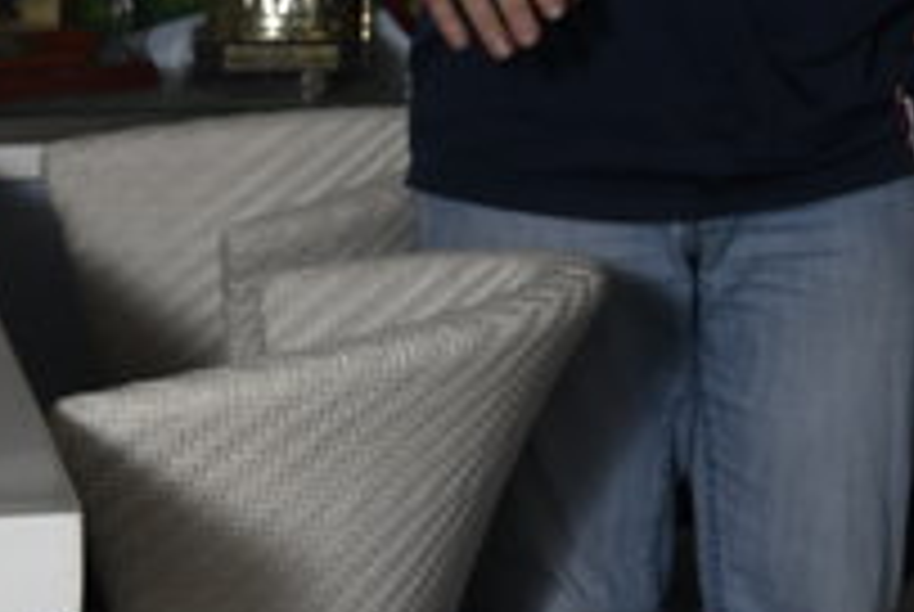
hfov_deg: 8.6
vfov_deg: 6.1
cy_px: -486
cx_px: 2046
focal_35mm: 221
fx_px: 5619
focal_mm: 45
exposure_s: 1/125
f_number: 9
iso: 320
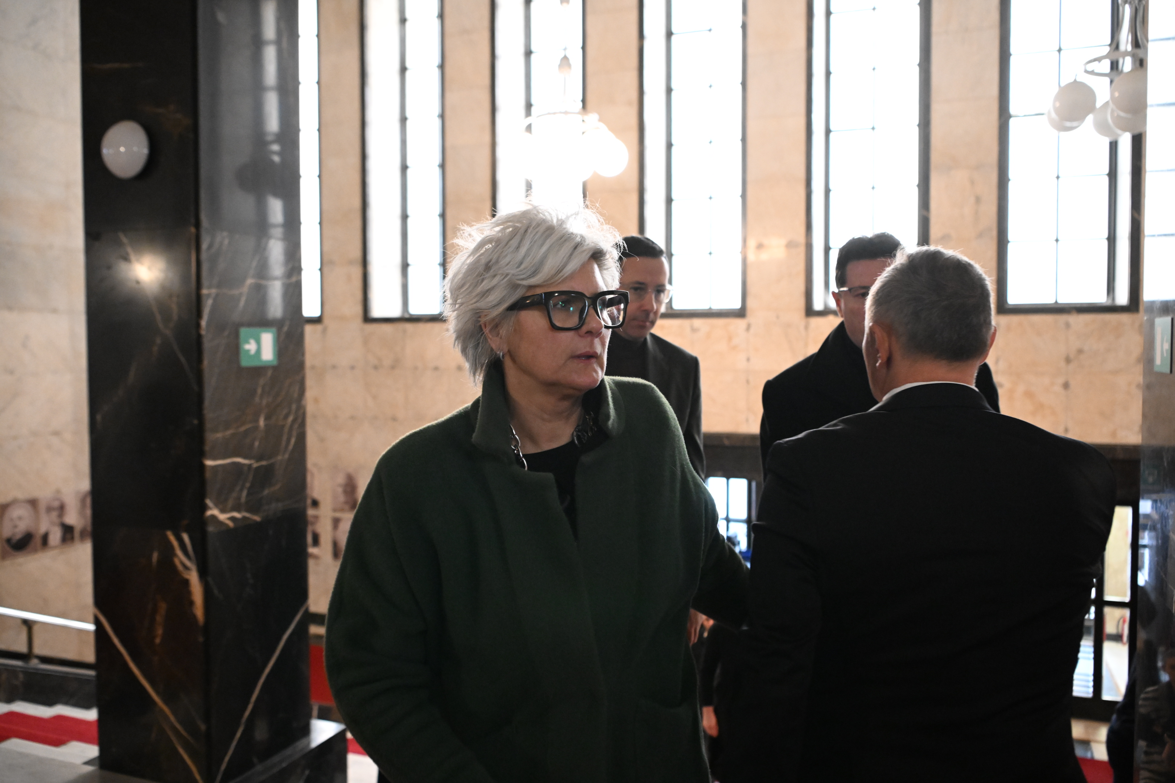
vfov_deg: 43.6
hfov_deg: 61.9
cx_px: 588
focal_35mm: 30
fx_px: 979
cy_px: 392
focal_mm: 30
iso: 6400
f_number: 3.5
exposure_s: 1/160
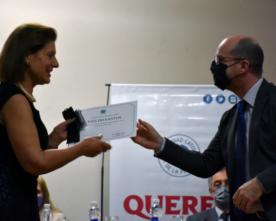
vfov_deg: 11.3
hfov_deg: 14.2
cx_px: 137
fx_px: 1111
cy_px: 111
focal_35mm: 136
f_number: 5.3
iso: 800
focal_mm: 80
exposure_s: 1/80
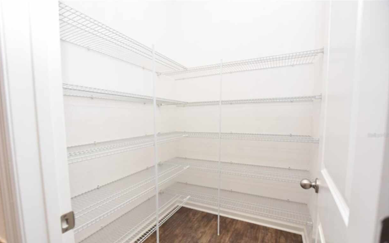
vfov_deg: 71.0
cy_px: 135
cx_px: 187
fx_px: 170
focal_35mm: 16
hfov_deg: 97.8
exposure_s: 1/60
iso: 280
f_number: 4
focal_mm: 10
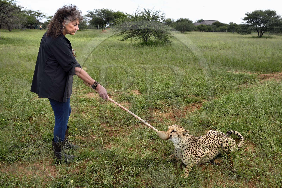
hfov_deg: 61.9
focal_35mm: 30
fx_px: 235
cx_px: 141
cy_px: 94
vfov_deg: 43.6
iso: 500
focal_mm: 30
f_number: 10
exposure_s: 1/320
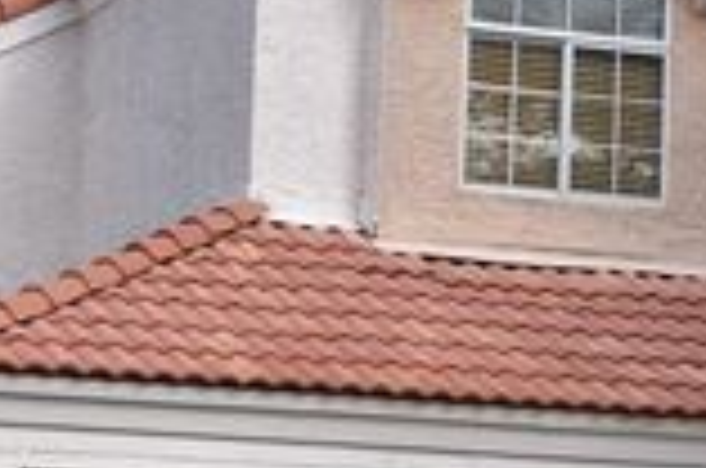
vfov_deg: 7.5
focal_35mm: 182
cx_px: 495
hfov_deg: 11.3
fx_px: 3562
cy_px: 430
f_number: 8
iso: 100
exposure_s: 1/250
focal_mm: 38
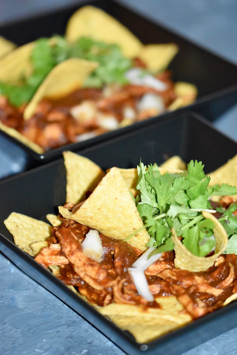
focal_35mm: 158
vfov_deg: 13.0
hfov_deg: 8.7
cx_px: 118
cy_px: 178
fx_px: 1555
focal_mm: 105
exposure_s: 1/60
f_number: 3.2
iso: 5600
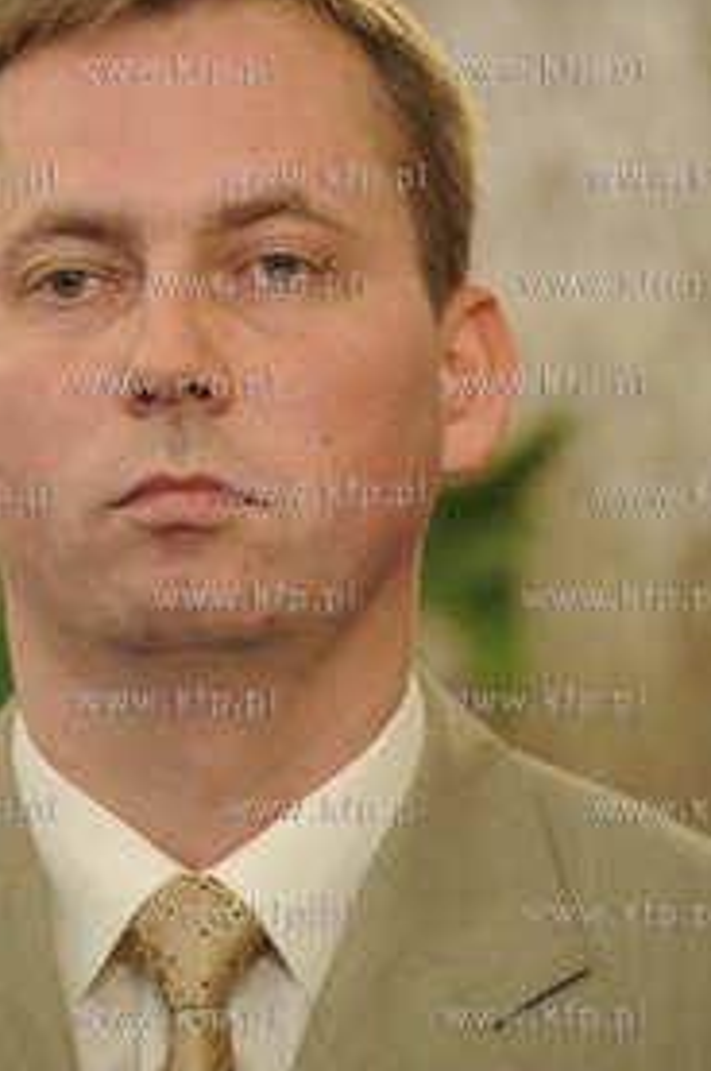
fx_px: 8582
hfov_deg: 4.7
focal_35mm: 289
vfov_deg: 7.1
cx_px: 201
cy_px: 487
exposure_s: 1/125
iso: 2000
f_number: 4
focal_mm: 200
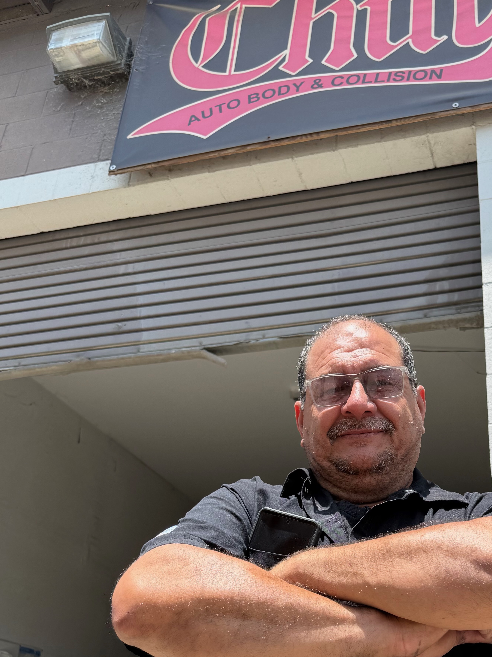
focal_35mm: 39
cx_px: 387
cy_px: 447
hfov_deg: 35.7
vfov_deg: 47.0
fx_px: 739
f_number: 1.78
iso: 80
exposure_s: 1/2525
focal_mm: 6.76
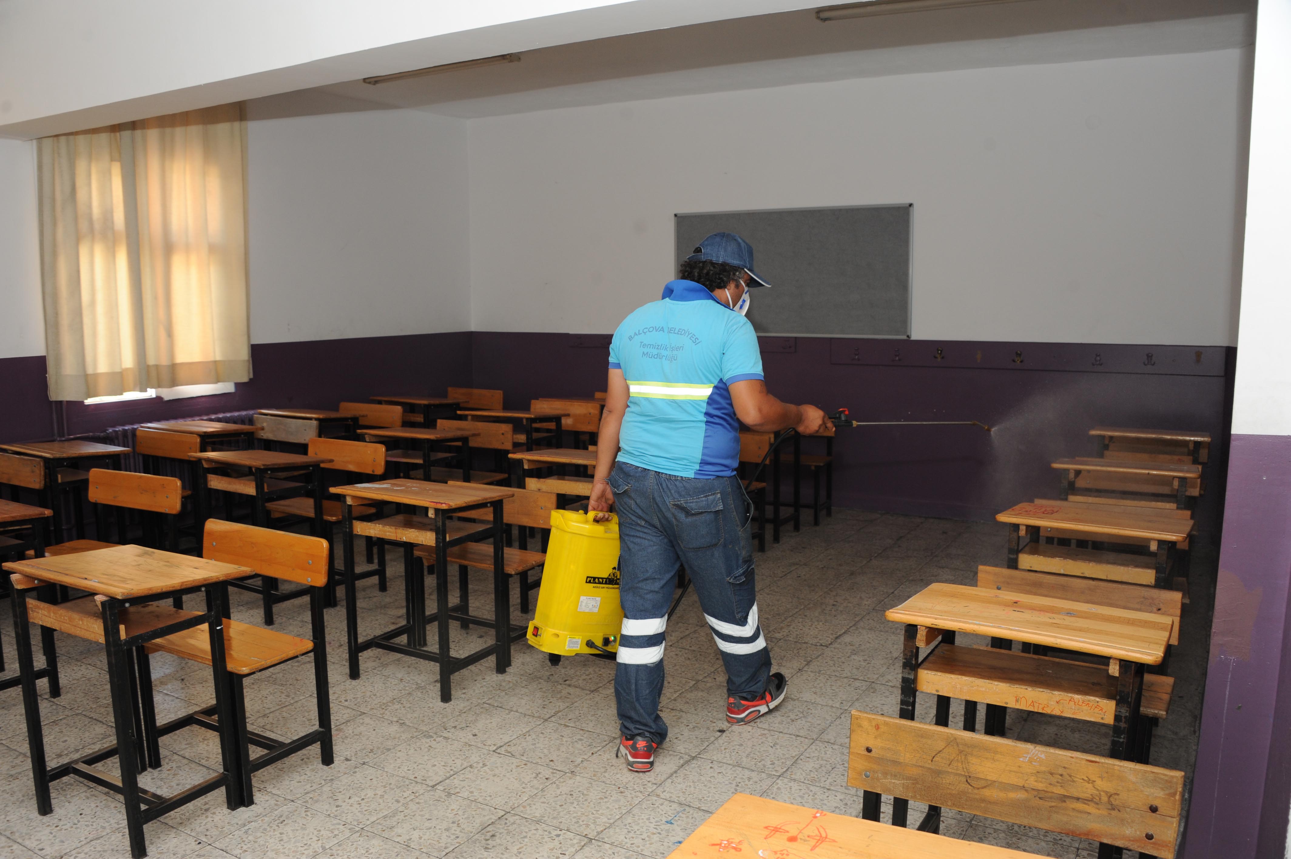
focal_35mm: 28
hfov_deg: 65.5
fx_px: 1003
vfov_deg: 46.3
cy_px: 430
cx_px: 646
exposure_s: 1/60
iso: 640
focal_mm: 28
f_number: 6.3
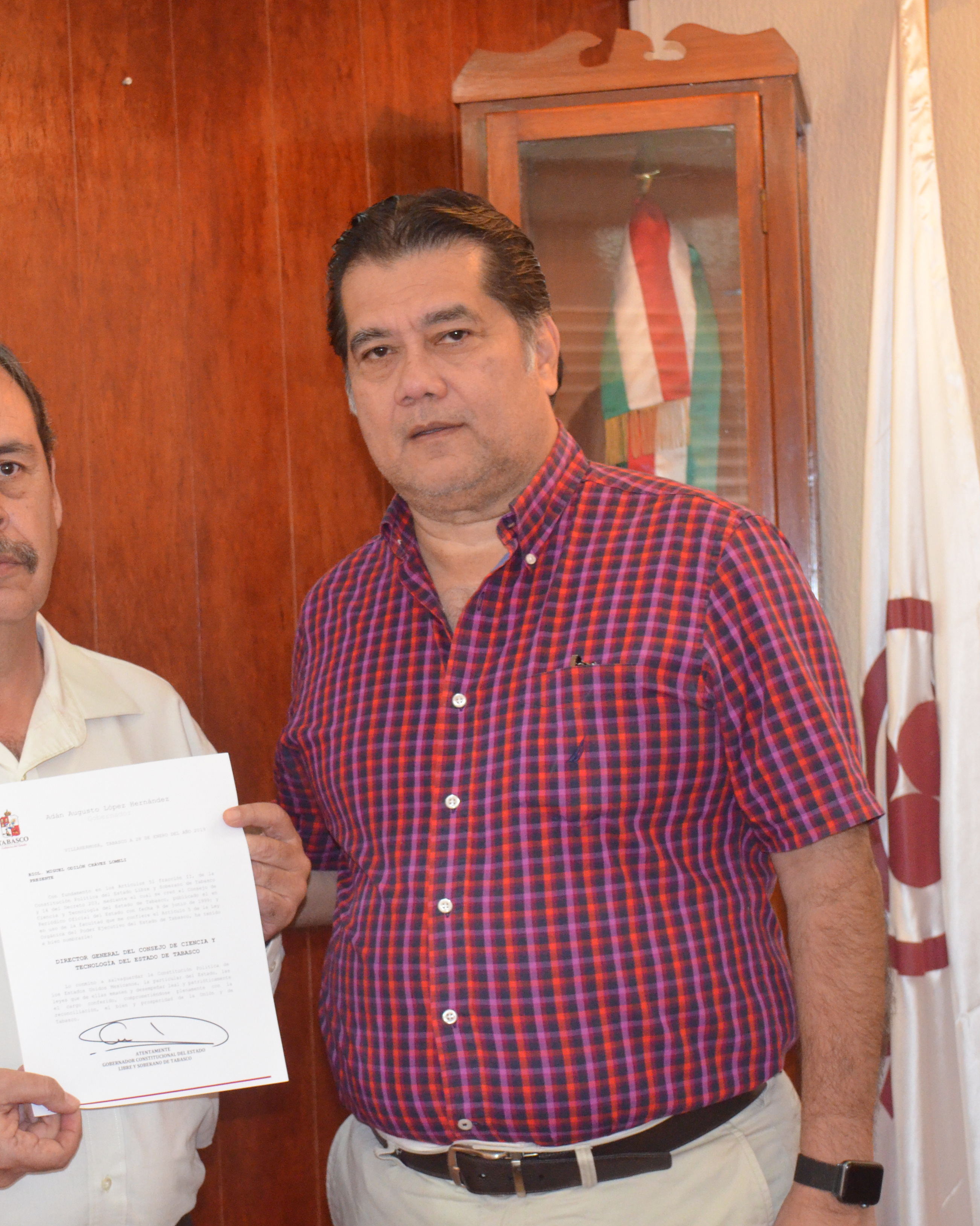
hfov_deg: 18.8
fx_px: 2937
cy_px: 612
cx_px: 199
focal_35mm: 81
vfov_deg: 23.6
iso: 2800
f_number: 5
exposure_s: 1/60
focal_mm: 38
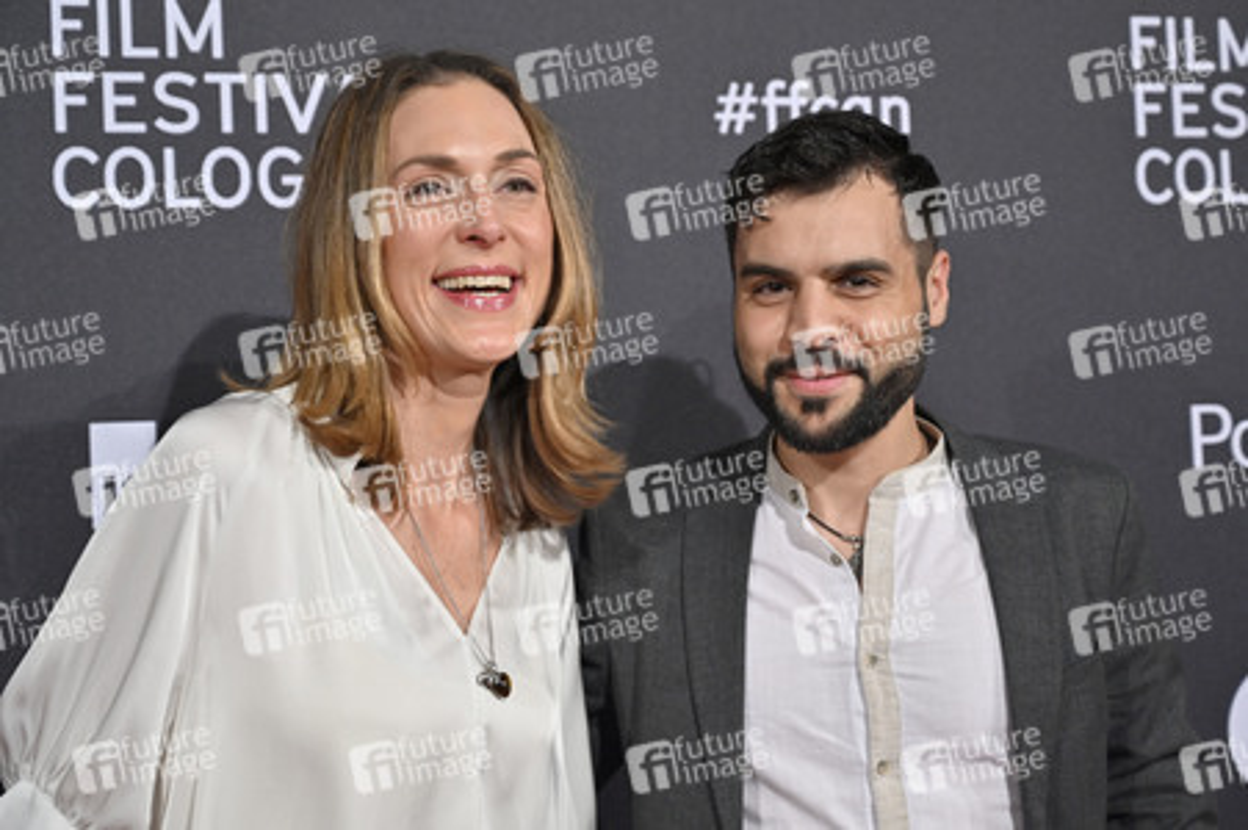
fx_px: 2425
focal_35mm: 70
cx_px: 624
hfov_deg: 28.9
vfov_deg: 19.4
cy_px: 415
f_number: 4
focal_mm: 70
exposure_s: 1/200
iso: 1000
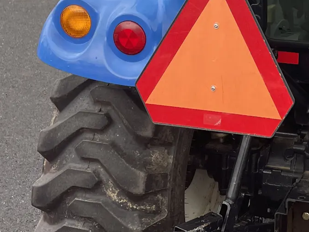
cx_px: 293
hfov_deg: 20.5
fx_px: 830
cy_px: -32
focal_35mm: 93
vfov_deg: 15.4
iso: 32
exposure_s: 1/209
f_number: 1.6
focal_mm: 4.2
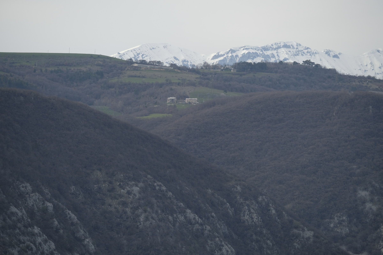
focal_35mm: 210
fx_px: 2234
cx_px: 192
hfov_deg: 9.8
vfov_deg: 6.5
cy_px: 128
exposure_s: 1/900
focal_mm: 140
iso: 200
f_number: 4
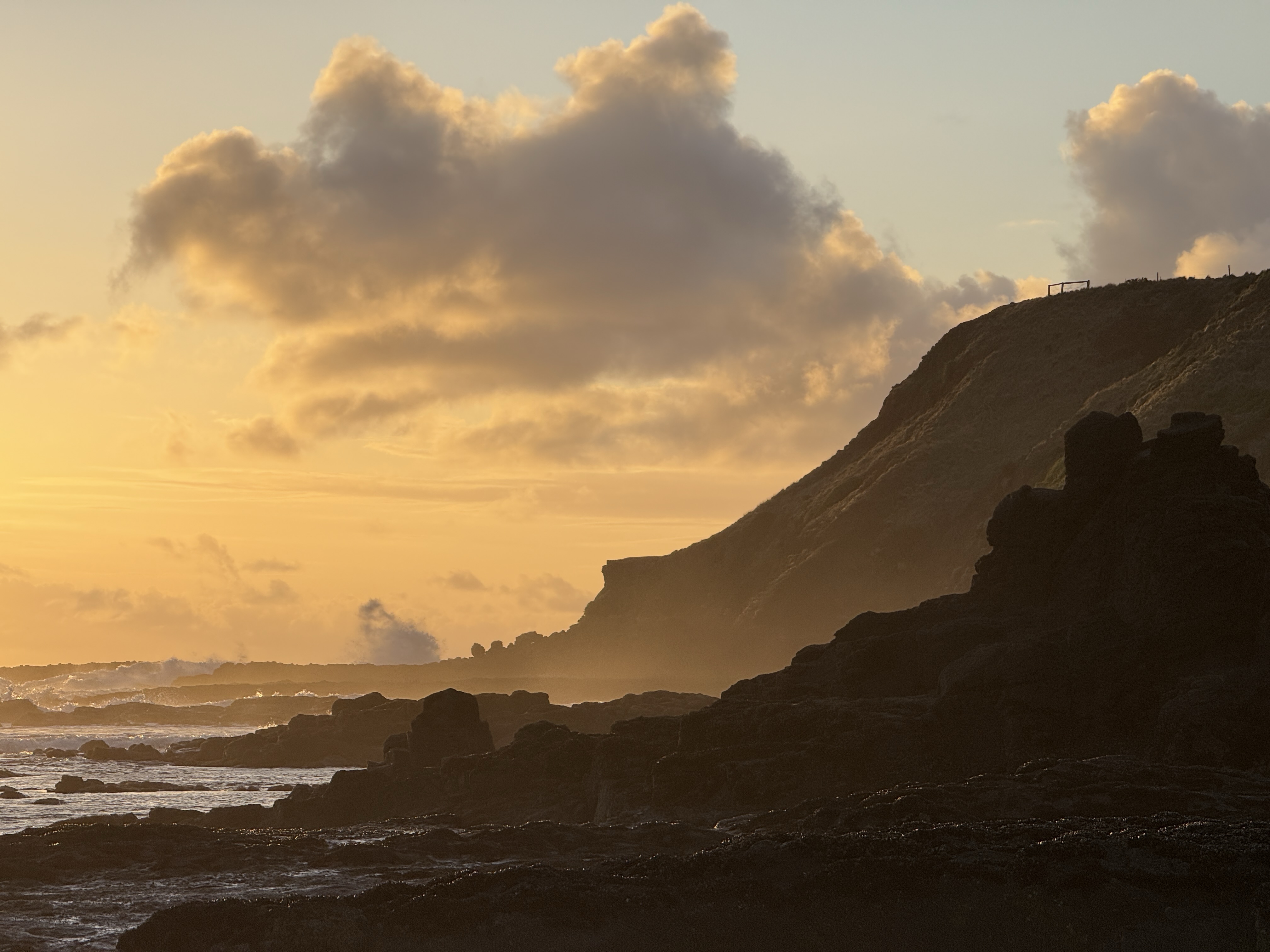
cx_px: 635
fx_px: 4403
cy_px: 476
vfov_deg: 12.3
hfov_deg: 16.4
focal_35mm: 120
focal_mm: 15.66
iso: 50
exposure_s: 1/1395
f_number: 2.8
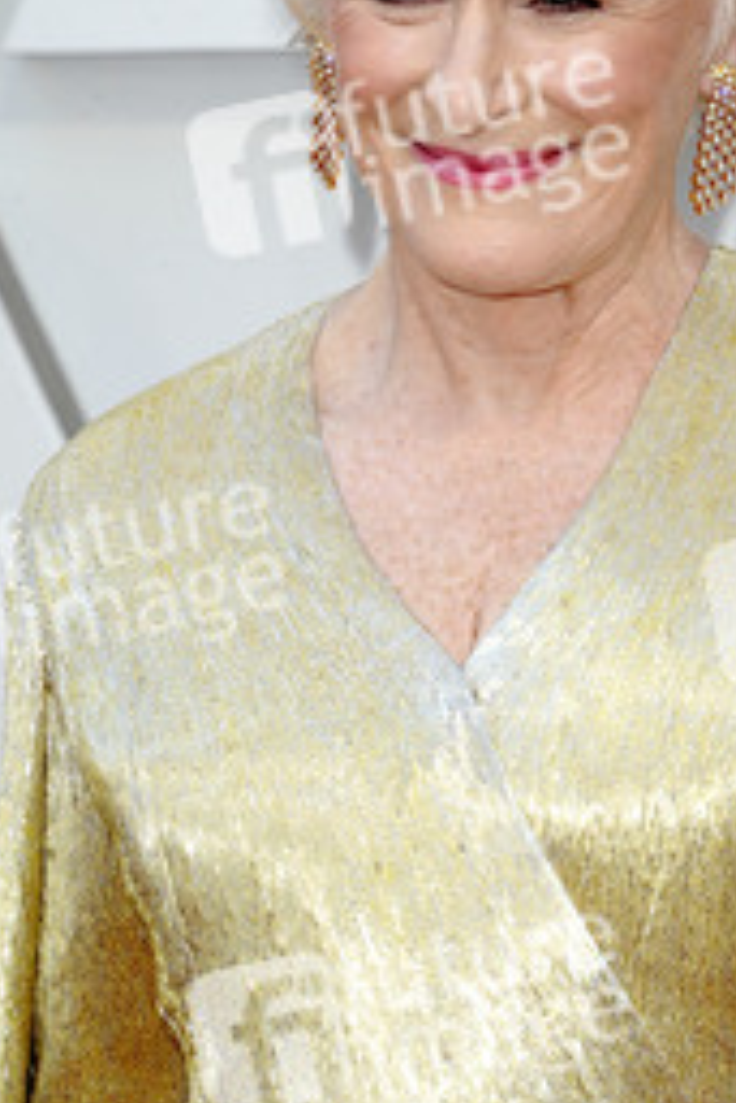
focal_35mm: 297
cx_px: 536
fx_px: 9095
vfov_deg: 6.9
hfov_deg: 4.6
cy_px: 371
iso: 800
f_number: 9
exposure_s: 1/250
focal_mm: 190
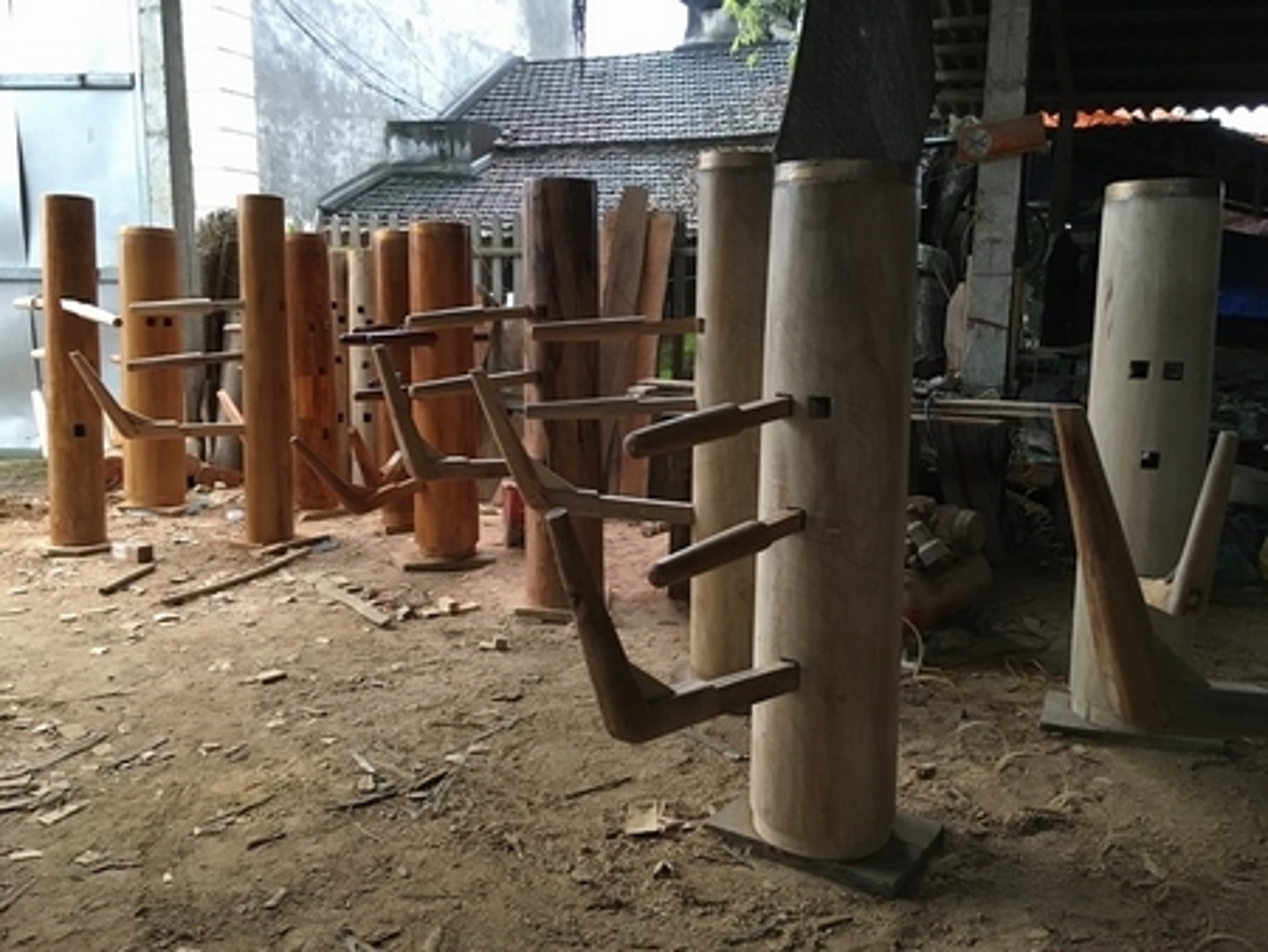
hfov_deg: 61.6
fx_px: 1063
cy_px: 476
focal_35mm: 29
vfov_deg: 48.3
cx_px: 634
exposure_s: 1/33
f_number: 2.2
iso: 250
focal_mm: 4.15
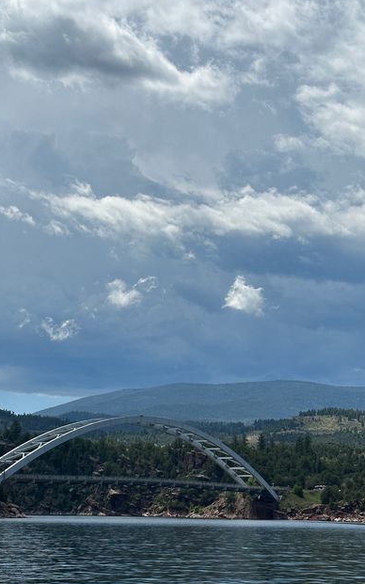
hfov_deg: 18.3
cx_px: 119
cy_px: 352
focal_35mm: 71
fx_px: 1130
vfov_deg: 28.9
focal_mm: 6.86
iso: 64
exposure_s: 1/8197
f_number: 1.78
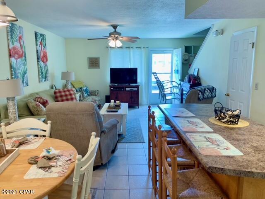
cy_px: 100
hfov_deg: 67.3
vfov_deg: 53.1
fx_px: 199
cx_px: 132
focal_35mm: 26
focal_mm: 4.25
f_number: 1.8
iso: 100
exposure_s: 1/60
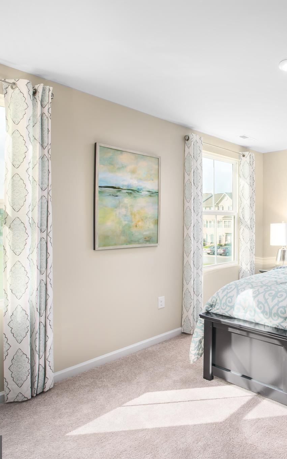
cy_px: 230
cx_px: 272
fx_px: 288
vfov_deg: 77.1
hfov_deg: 46.3
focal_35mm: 23
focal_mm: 15
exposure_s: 1/250
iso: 200
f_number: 8
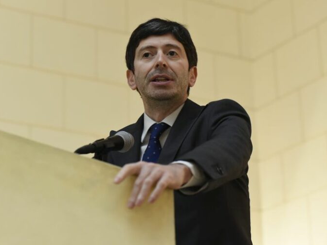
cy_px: 124
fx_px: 954
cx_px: 159
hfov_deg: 19.4
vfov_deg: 14.6
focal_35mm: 101
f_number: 5
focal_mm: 92
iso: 4000
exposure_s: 1/200
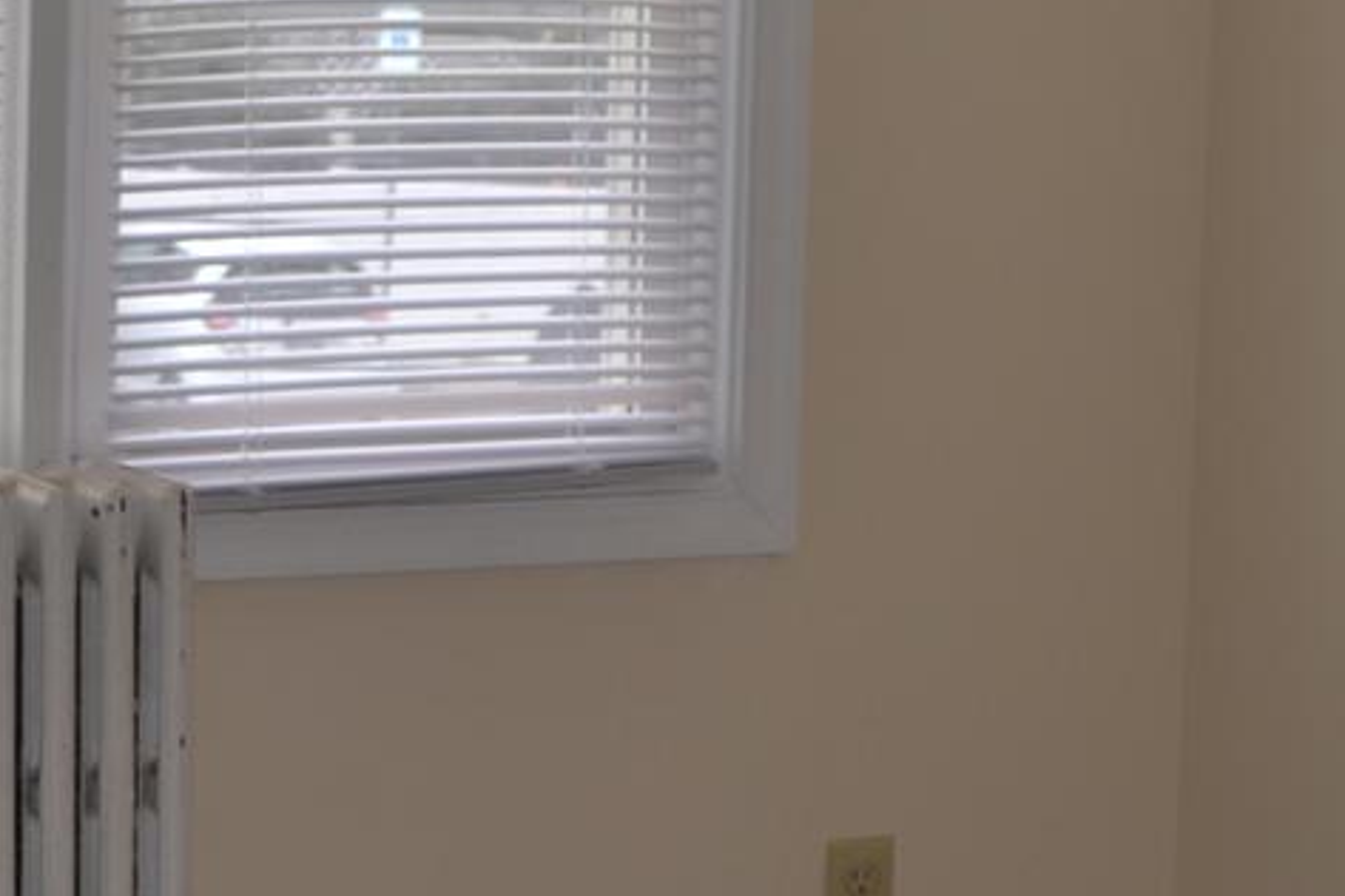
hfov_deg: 15.5
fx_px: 4855
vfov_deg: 10.4
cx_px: 40
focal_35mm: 130
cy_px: -141
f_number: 4
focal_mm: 20
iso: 100
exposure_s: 1/160
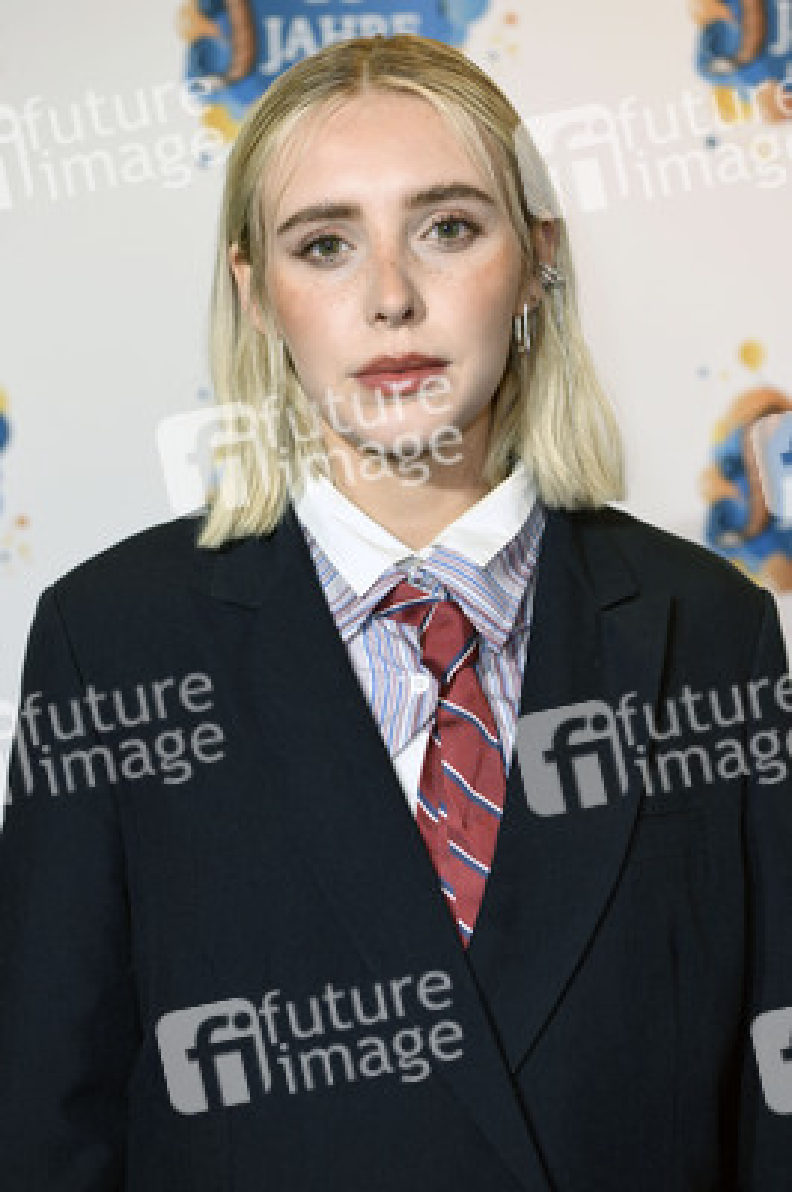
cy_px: 596
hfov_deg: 20.9
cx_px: 396
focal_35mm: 65
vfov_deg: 31.0
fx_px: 2149
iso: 1000
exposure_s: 1/160
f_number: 5
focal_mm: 65
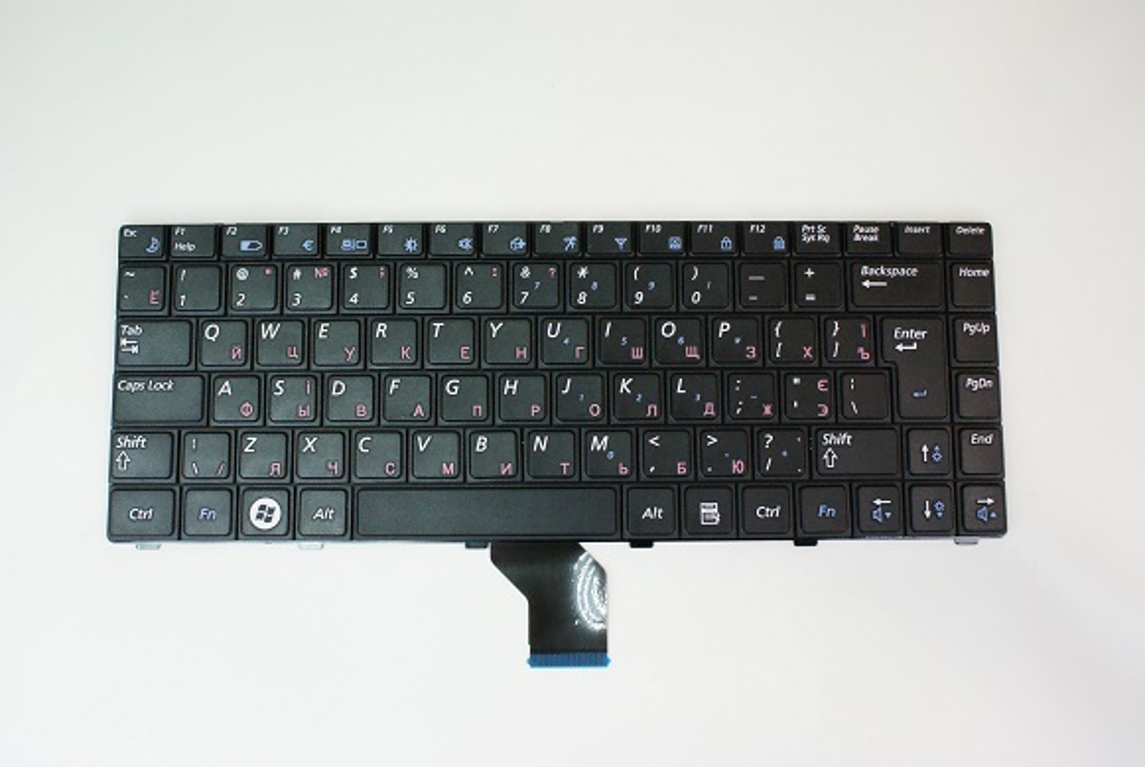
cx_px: 572
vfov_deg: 32.0
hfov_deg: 46.3
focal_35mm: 42
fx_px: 1337
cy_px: 384
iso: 1600
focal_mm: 28
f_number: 5
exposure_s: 1/160
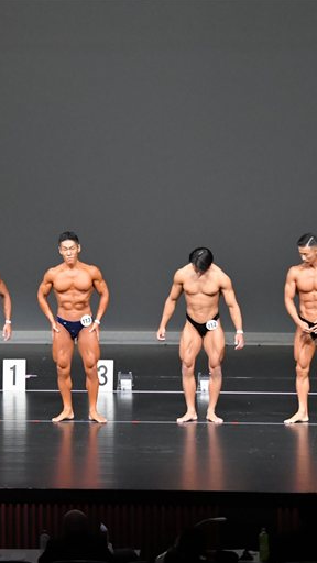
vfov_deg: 10.1
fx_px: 3198
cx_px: 39
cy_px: 282
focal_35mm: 214
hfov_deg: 5.7
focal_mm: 90
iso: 5000
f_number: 5.6
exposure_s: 1/400
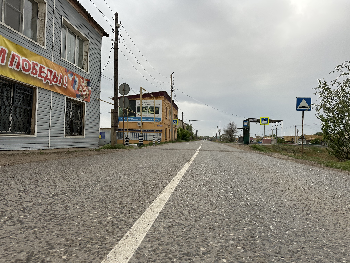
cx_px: 175
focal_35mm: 24
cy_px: 132
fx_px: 243
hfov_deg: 71.6
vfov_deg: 56.8
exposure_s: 1/121
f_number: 1.78
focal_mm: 6.86
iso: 80
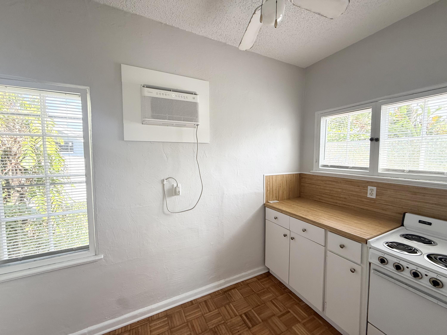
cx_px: 224
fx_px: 181
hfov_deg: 102.1
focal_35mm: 14
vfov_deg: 85.7
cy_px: 168
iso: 100
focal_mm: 2.22
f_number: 2.2
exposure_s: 1/99
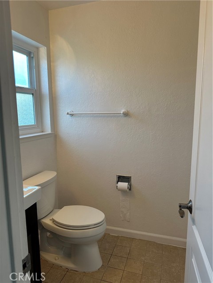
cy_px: 142
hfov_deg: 56.8
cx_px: 106
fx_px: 197
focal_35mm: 24
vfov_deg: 71.6
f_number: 1.78
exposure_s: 1/120
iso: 200
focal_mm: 6.86
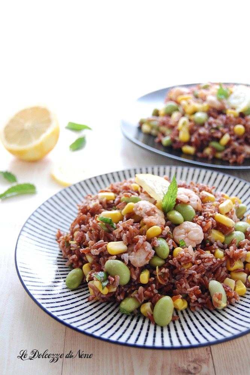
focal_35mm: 51
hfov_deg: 26.4
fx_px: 532
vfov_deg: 38.9
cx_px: 125
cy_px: 188
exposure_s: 1/60
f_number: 4.5
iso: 800
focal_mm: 34
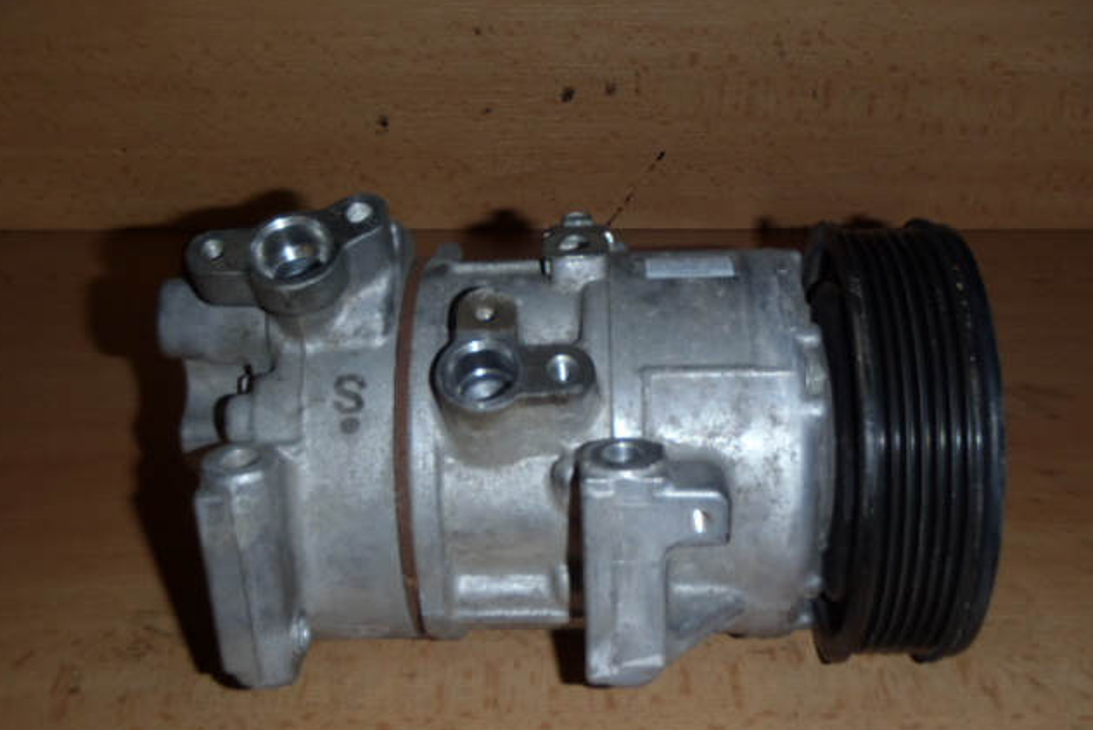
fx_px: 1215
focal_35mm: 40
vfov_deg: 33.4
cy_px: 394
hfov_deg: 48.4
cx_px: 541
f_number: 4.6
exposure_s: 1/40
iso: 100
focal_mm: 6.83
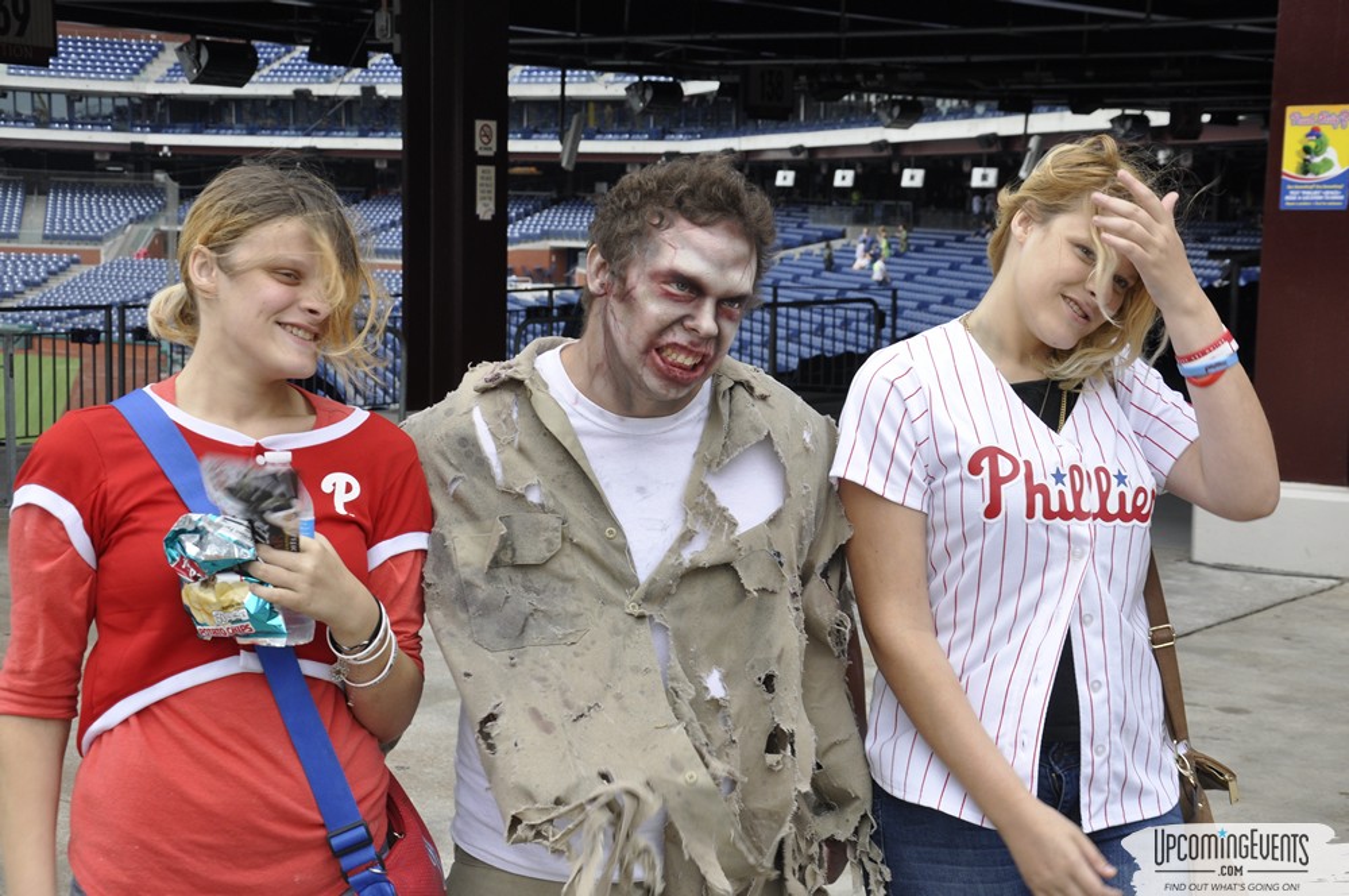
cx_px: 674
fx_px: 2526
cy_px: 448
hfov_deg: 29.9
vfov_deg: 20.1
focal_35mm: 68
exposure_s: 1/100
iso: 400
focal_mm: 45
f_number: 10
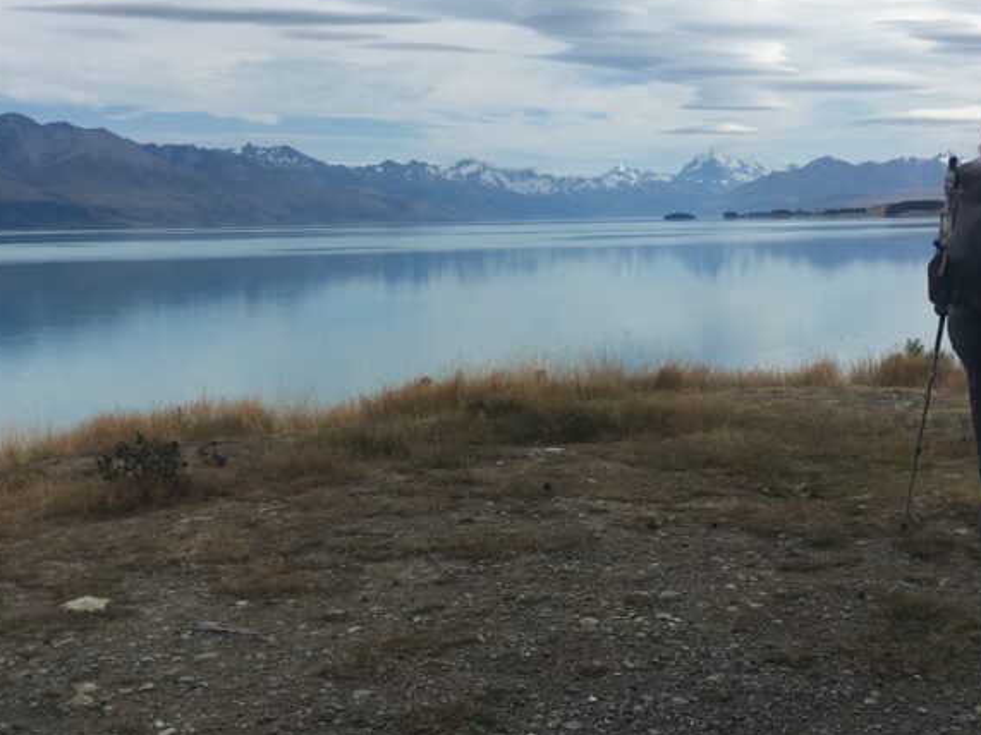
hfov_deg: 36.8
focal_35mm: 52
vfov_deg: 27.8
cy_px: 235
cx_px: 455
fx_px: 1473
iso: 25
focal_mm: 4.15
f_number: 2.2
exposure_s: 1/2481
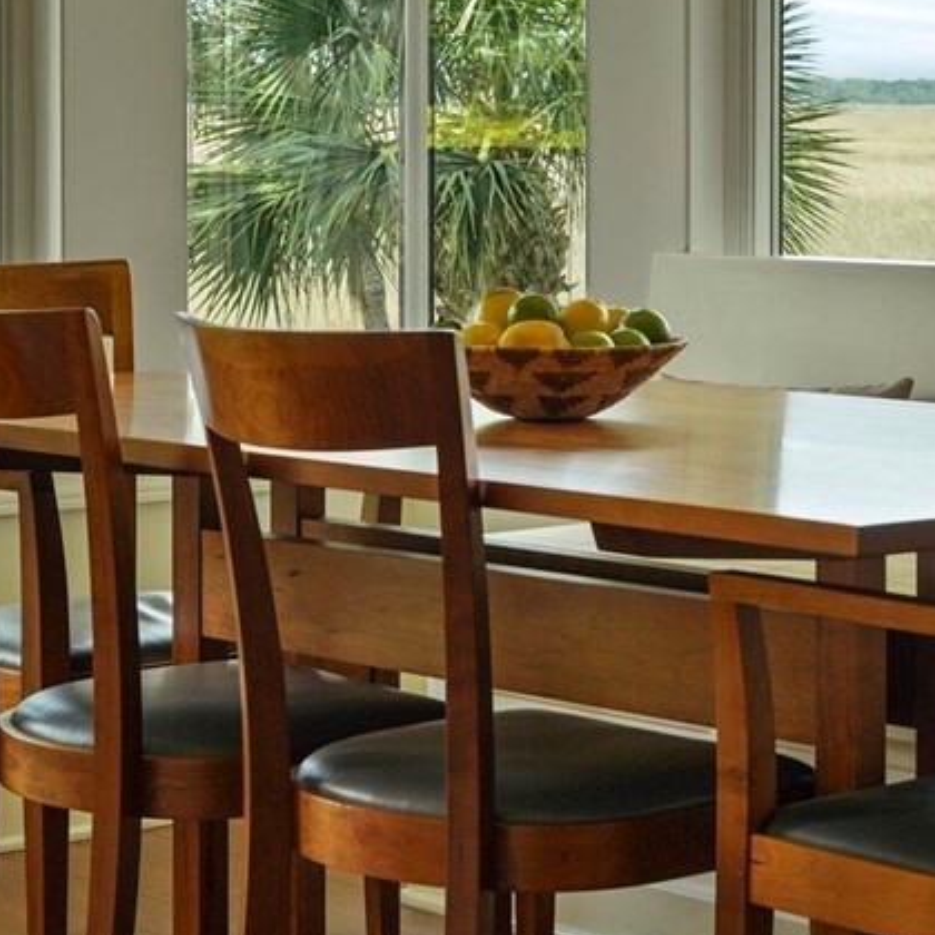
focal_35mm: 110
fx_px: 3361
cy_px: 154
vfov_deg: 15.7
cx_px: 683
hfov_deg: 15.8
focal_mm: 50
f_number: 8
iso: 320
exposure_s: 1/50
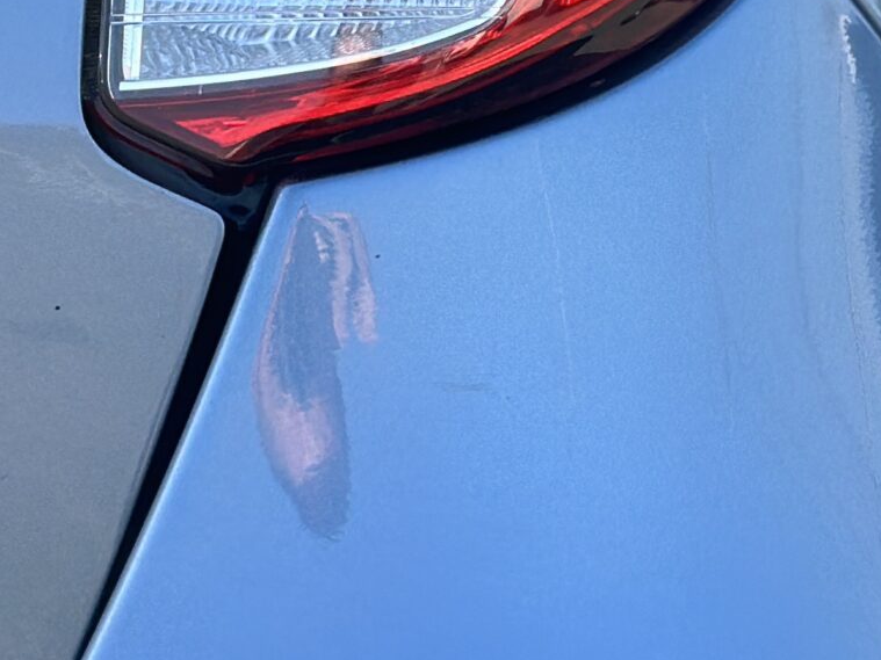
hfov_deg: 12.2
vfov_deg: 8.9
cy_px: -312
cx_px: 650
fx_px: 4122
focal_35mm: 162
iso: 80
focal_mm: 6.86
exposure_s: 1/1073
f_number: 1.78
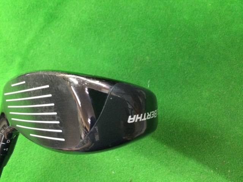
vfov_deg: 45.4
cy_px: 91
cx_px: 122
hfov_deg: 58.4
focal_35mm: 31
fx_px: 218
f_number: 2.4
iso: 200
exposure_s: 1/20
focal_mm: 3.3
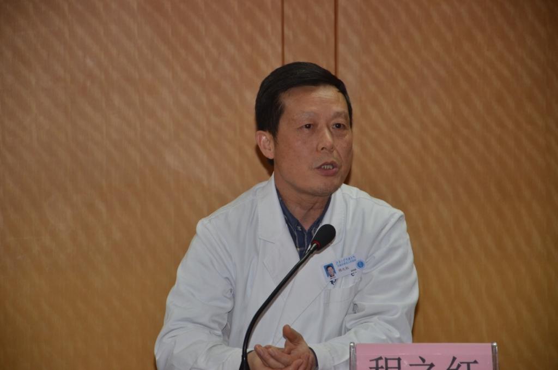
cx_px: 279
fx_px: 2436
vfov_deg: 8.7
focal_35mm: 158
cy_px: 185
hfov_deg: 13.1
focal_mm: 105
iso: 800
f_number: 5.6
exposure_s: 1/60
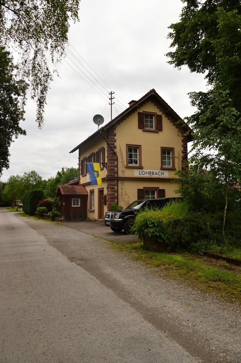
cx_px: 120
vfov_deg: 67.4
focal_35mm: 27
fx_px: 272
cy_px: 182
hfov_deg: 47.8
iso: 200
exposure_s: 1/640
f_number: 5.6
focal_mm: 18
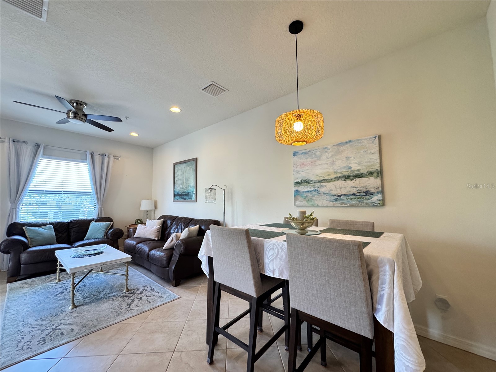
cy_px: 186
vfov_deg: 85.7
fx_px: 201
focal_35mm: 14
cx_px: 248
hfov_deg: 102.1
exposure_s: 1/120
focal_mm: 2.22
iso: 320
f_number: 2.2
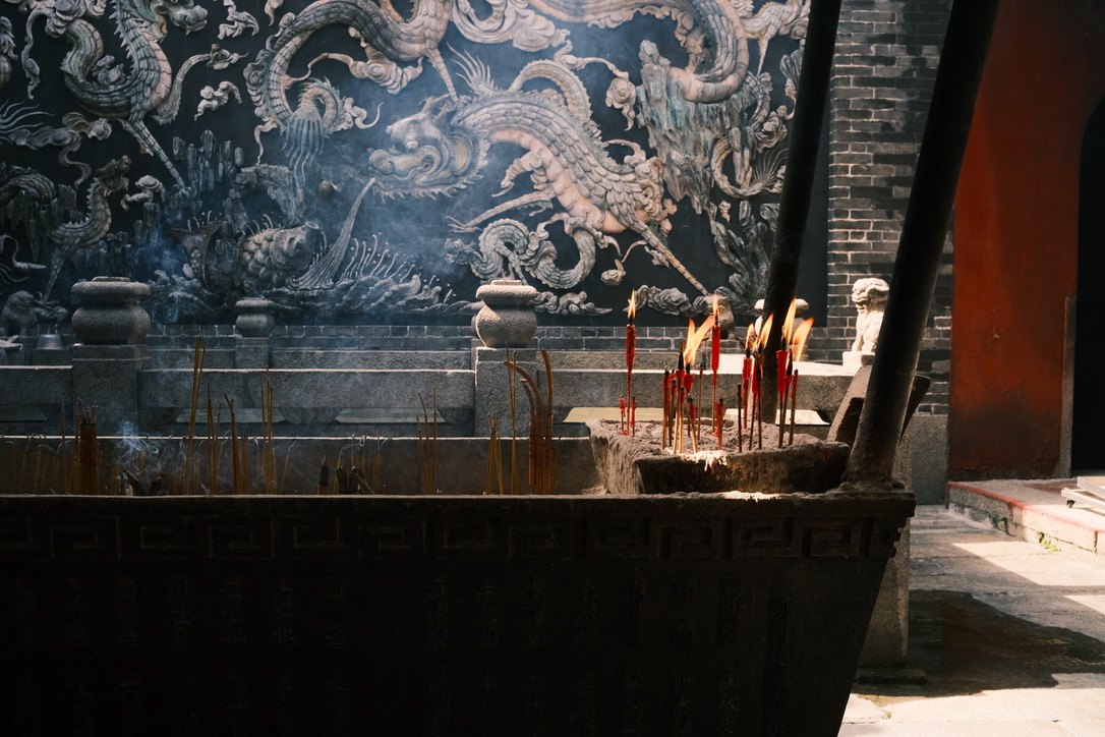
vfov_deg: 37.9
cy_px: 368
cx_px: 552
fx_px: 1074
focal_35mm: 35
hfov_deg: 54.4
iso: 800
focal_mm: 23
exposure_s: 1/250
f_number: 8
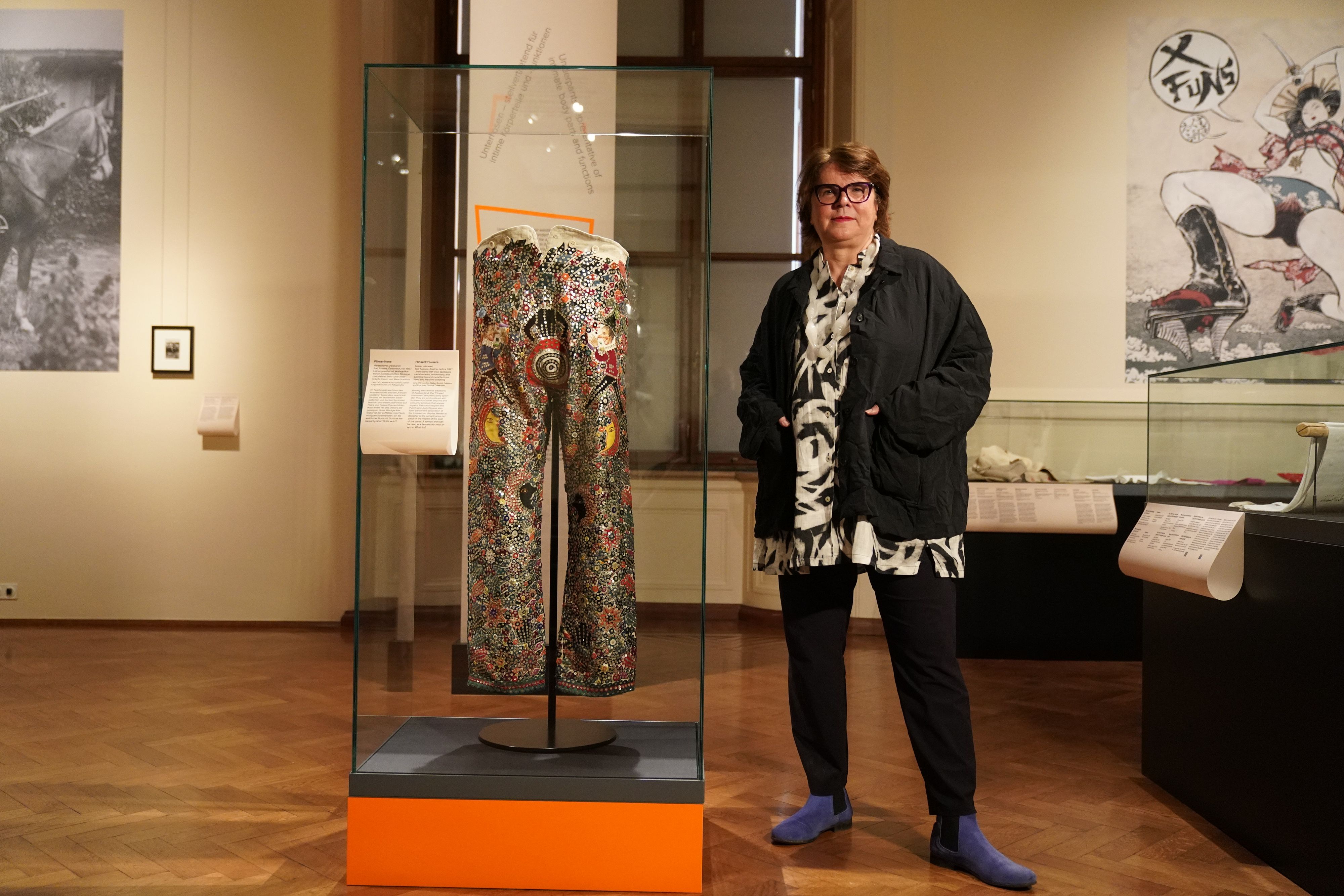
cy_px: 448
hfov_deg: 58.7
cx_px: 672
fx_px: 1195
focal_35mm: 32
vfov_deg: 41.1
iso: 5000
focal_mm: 32
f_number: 2.8
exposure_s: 1/60
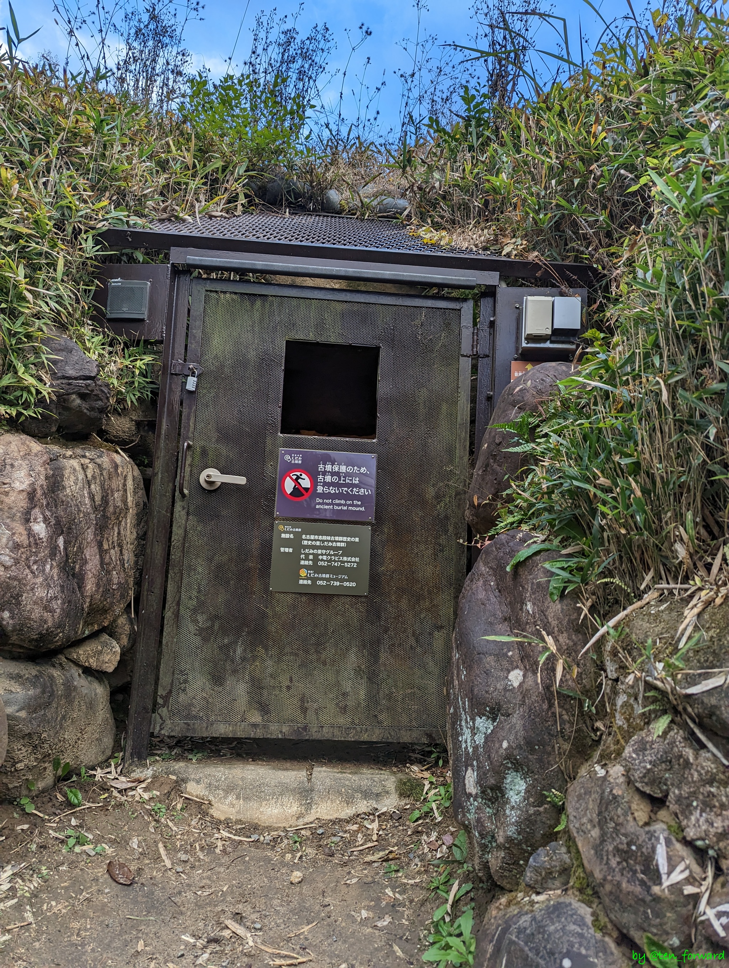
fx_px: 672
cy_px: 484
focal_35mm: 24
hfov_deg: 56.9
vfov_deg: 71.5
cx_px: 364
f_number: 1.85
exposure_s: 1/296
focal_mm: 6.81
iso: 42
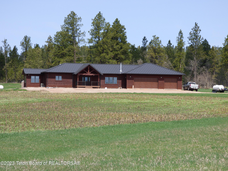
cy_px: 86
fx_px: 929
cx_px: 114
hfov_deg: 14.0
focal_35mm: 141
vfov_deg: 10.5
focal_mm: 22.88
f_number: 5.2
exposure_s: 1/500
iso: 100
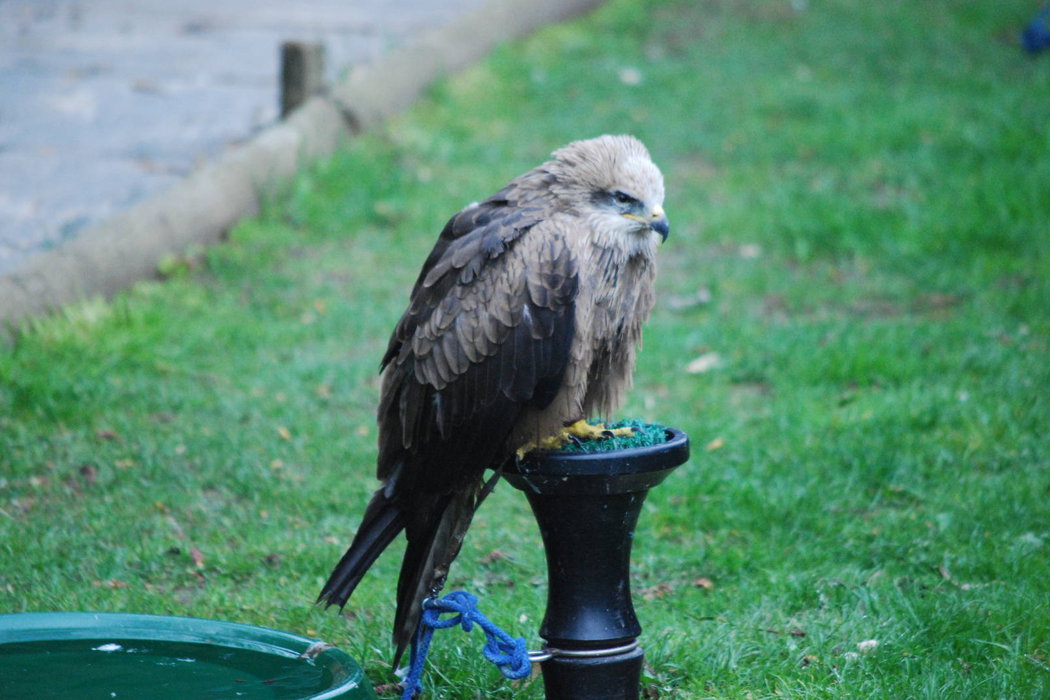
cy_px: 350
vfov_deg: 4.6
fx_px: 8777
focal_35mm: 301
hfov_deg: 6.8
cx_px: 525
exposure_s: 1/125
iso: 1600
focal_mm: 200
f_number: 5.6
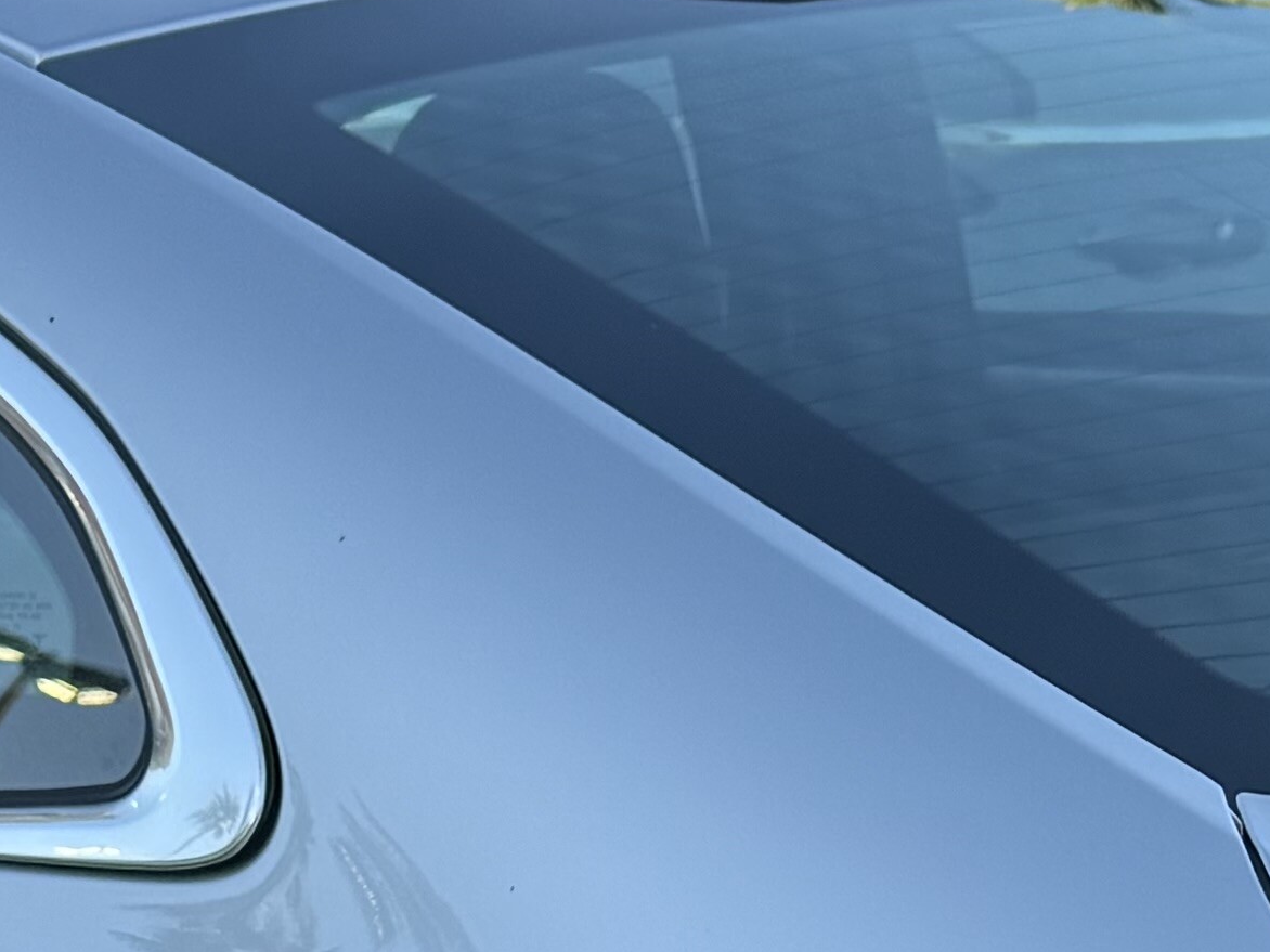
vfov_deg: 11.7
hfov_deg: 16.8
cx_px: 926
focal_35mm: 117
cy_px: 1749
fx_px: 4293
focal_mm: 6.76
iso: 80
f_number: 1.78
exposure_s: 1/622
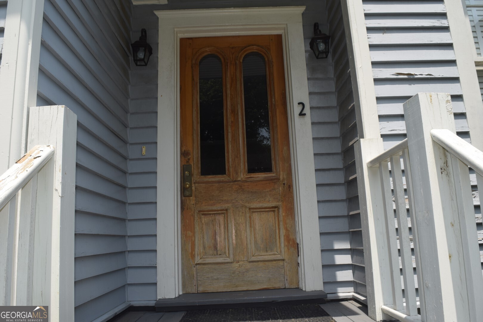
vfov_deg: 47.9
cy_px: 161
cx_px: 242
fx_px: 362
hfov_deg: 67.4
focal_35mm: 27
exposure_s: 1/200
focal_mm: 18
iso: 100
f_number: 9
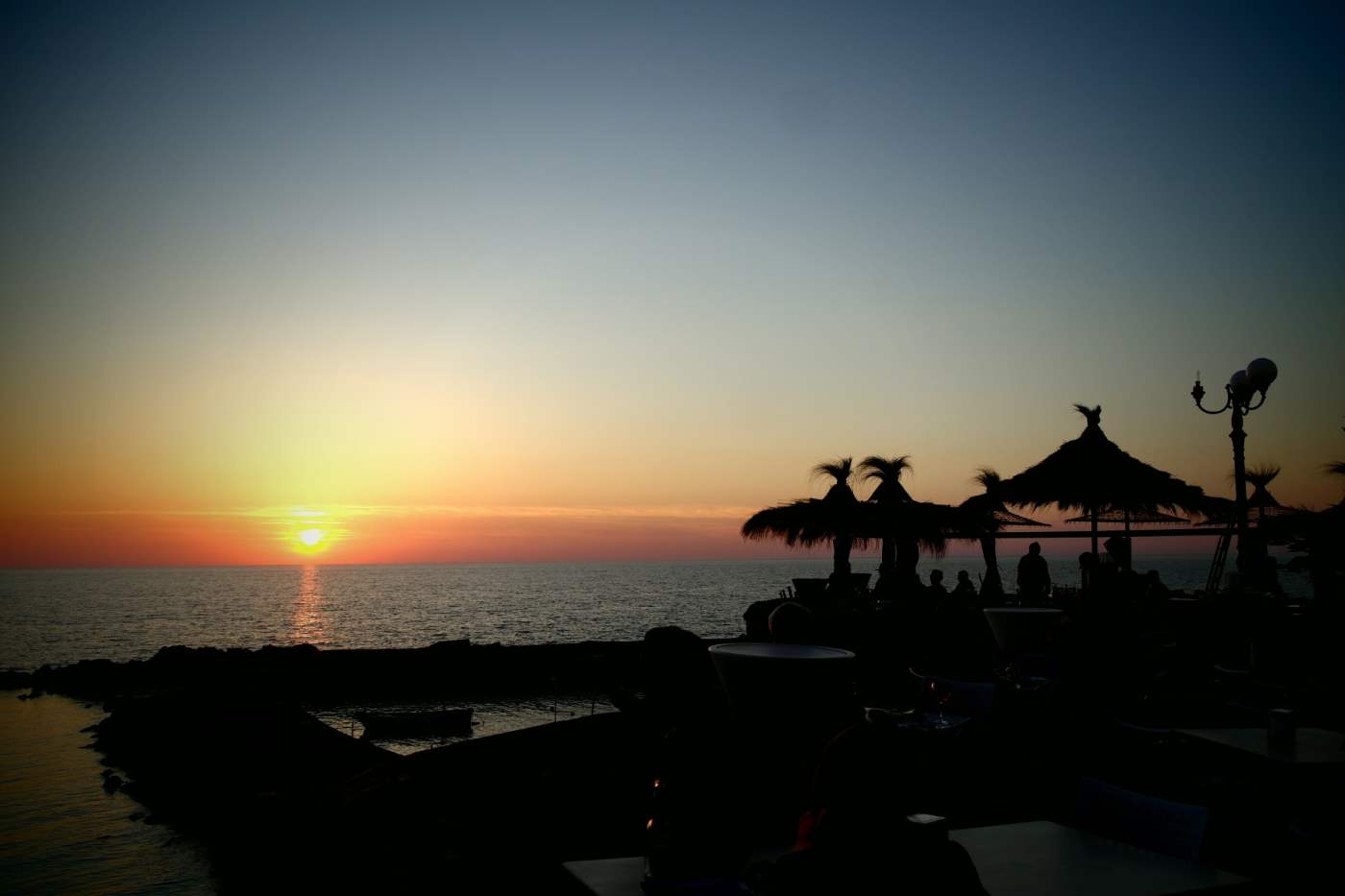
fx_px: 1121
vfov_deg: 43.6
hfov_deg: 61.9
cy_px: 448
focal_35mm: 30
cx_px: 672
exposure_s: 1/200
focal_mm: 20
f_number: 5.6
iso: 100
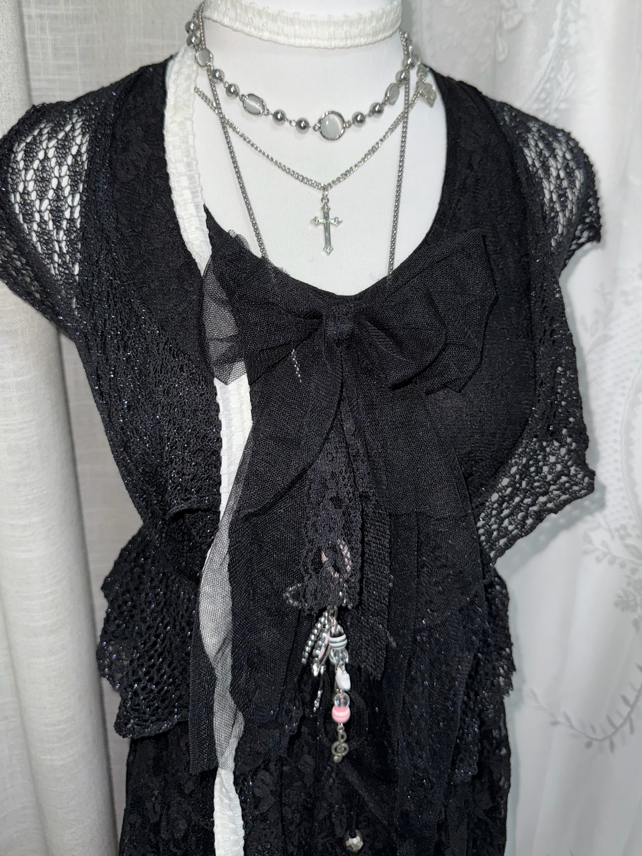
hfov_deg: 56.8
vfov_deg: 71.6
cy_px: 428
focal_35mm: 24
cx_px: 321
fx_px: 593
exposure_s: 1/40
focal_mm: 6.76
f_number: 1.78
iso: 64
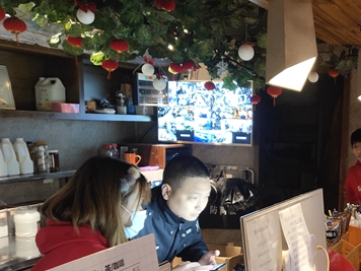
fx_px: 563
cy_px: 194
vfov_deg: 26.8
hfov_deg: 33.8
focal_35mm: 54
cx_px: 319
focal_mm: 4.35
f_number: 1.8
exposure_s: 1/17
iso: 1134
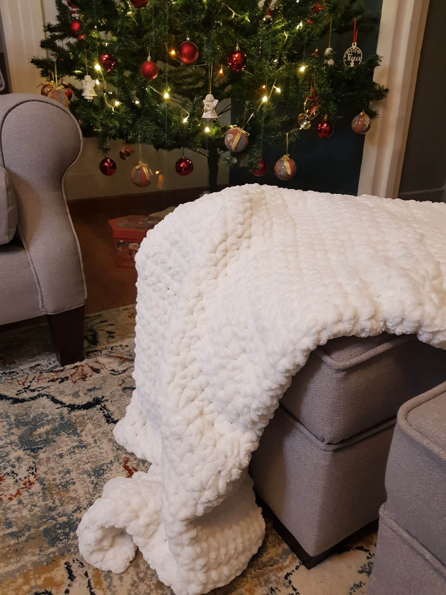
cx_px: 223
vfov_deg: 67.3
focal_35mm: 26
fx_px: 447
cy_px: 298
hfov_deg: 53.1
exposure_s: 1/17
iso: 250
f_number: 1.7
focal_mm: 4.2
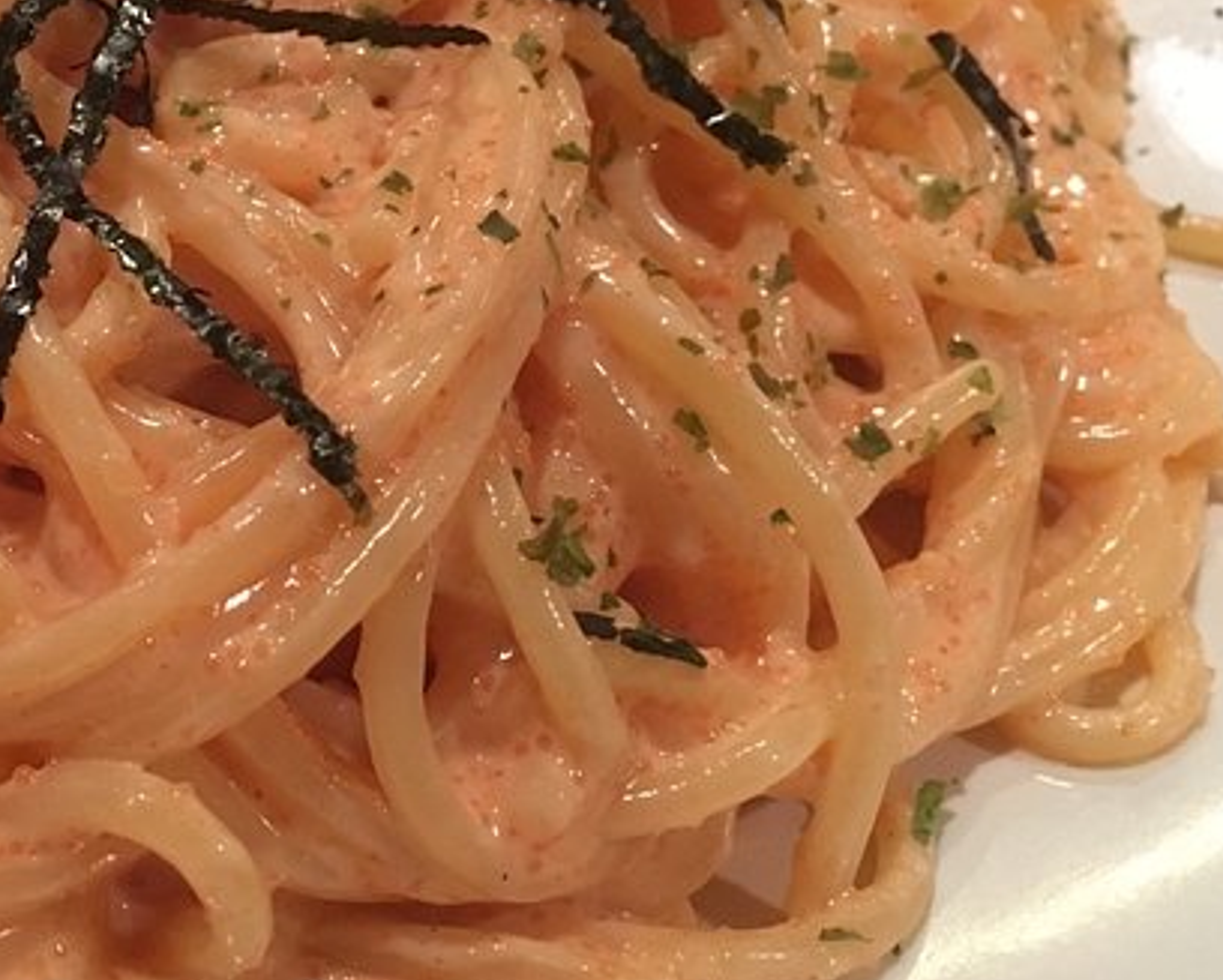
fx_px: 1884
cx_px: 201
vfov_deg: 29.1
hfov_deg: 34.6
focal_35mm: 52
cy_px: 385
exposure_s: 1/15
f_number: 2.2
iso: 250
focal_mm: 4.15
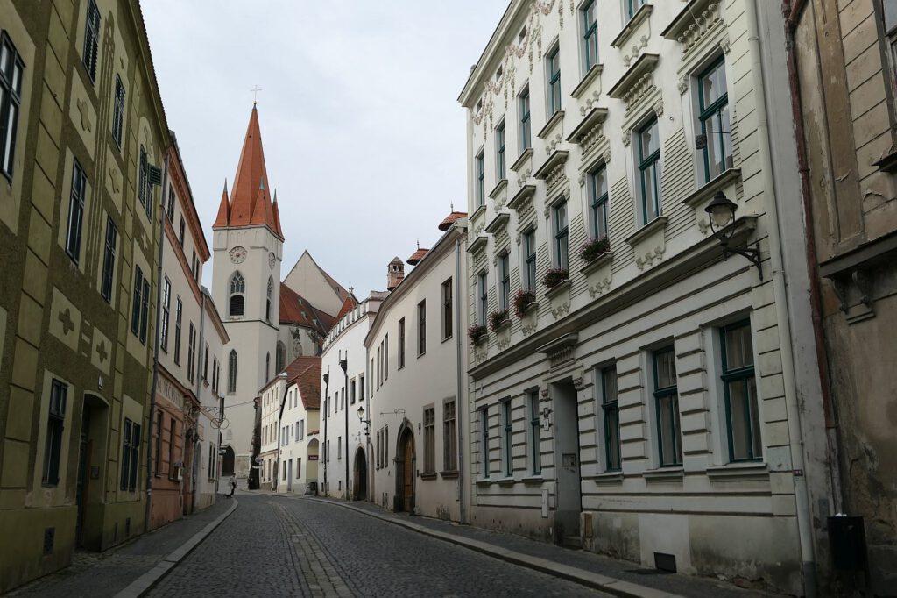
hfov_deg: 58.7
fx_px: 797
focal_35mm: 32
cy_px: 299
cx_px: 448
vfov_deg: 41.1
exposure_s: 1/1300
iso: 125
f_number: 2.8
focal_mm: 11.8
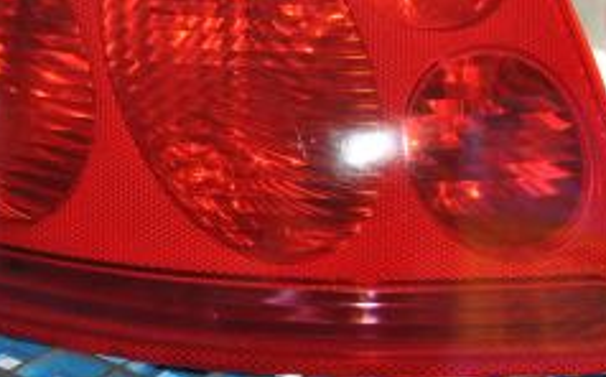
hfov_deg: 23.0
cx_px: 199
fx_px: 1484
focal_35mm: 90
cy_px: 94
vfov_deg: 14.4
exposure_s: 1/125
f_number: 4
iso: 500
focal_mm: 28
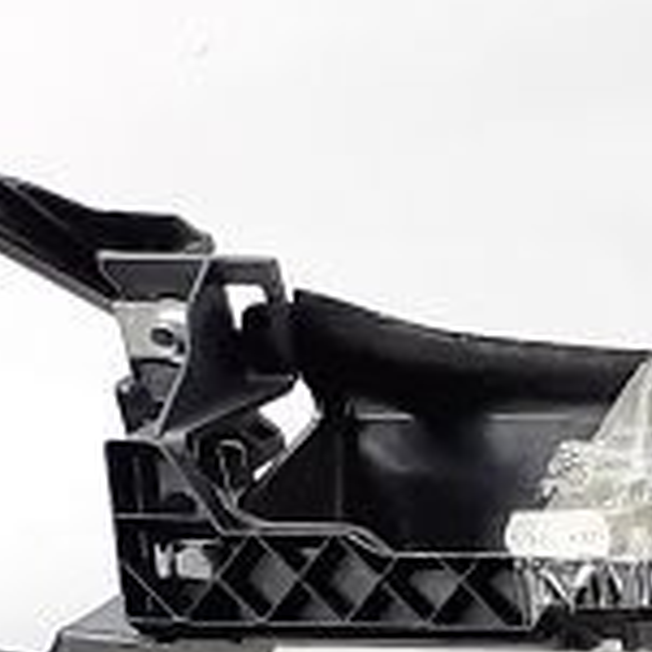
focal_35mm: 176
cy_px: 1166
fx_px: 3750
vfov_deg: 9.5
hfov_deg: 7.7
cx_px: 2349
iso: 64
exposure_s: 1/50
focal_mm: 4.6
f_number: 2
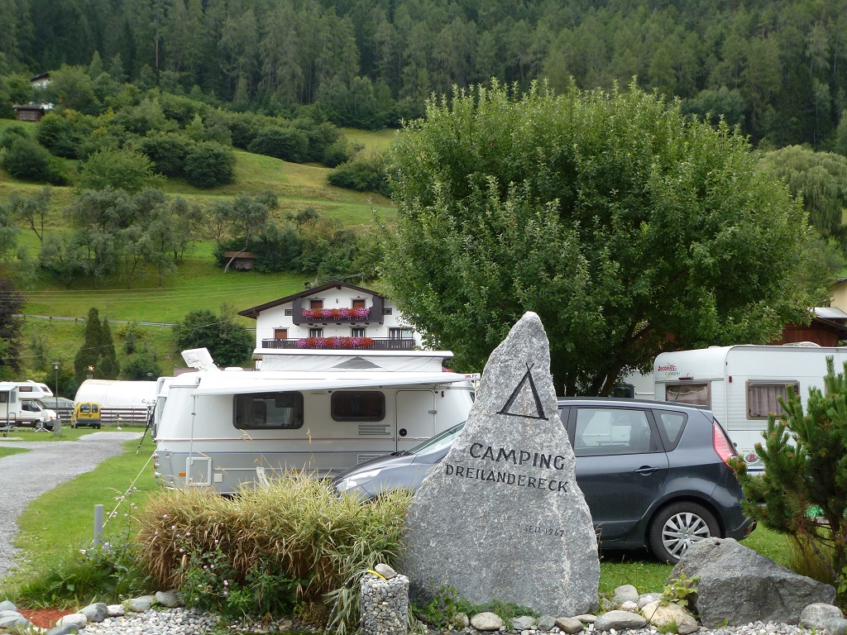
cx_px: 424
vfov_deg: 35.1
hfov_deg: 45.8
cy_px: 318
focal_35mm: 41
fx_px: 1003
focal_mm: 7.4
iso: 100
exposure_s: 1/200
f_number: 3.9
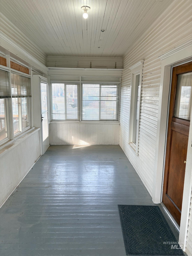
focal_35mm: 26
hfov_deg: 53.0
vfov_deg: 67.3
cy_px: 128
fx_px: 192
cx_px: 96
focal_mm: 5.96
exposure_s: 1/134
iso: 40
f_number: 1.6
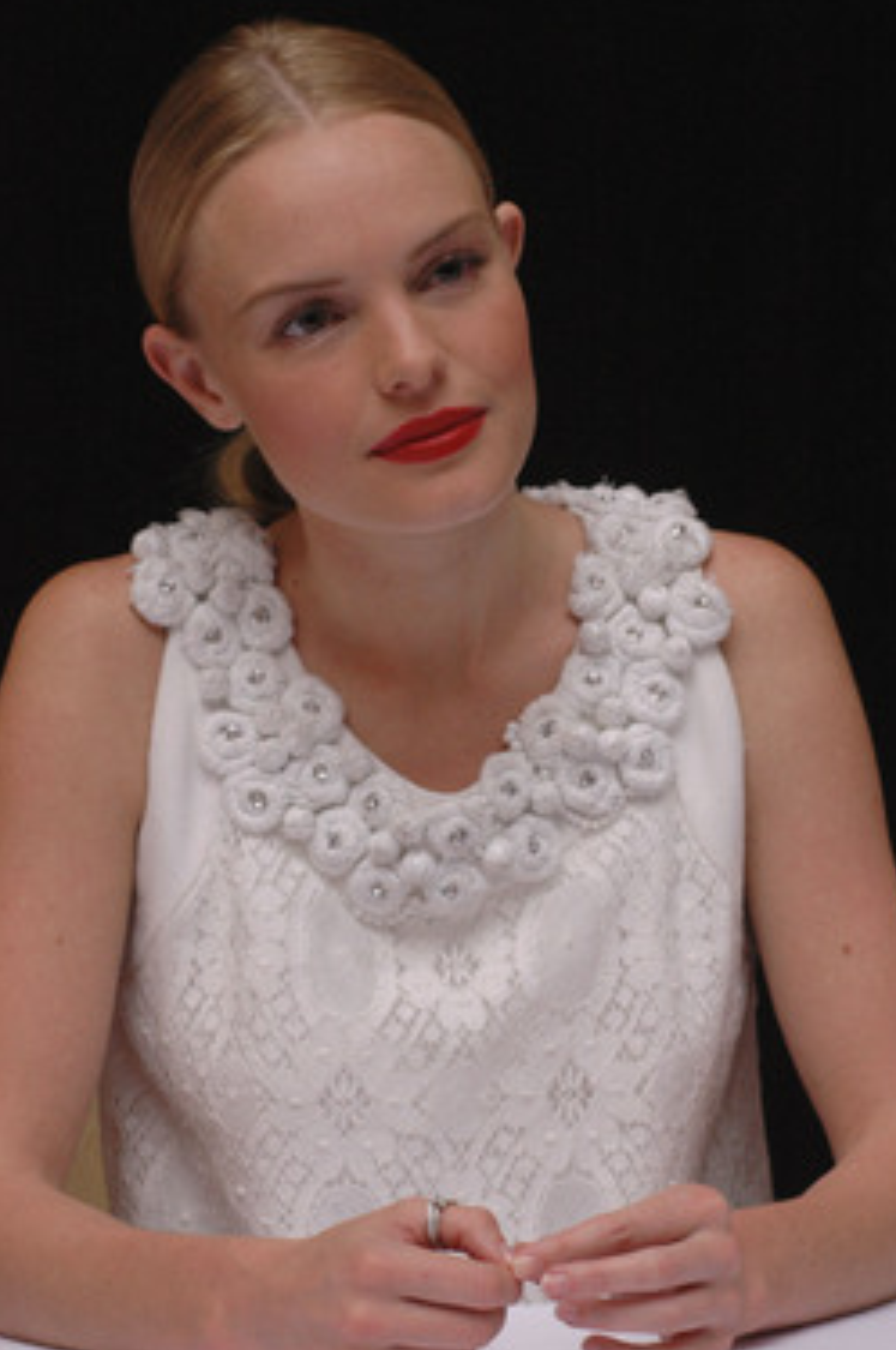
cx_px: 475
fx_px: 4792
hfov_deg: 10.7
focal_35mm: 128
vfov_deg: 16.0
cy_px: 666
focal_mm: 80
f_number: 10
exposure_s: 1/400
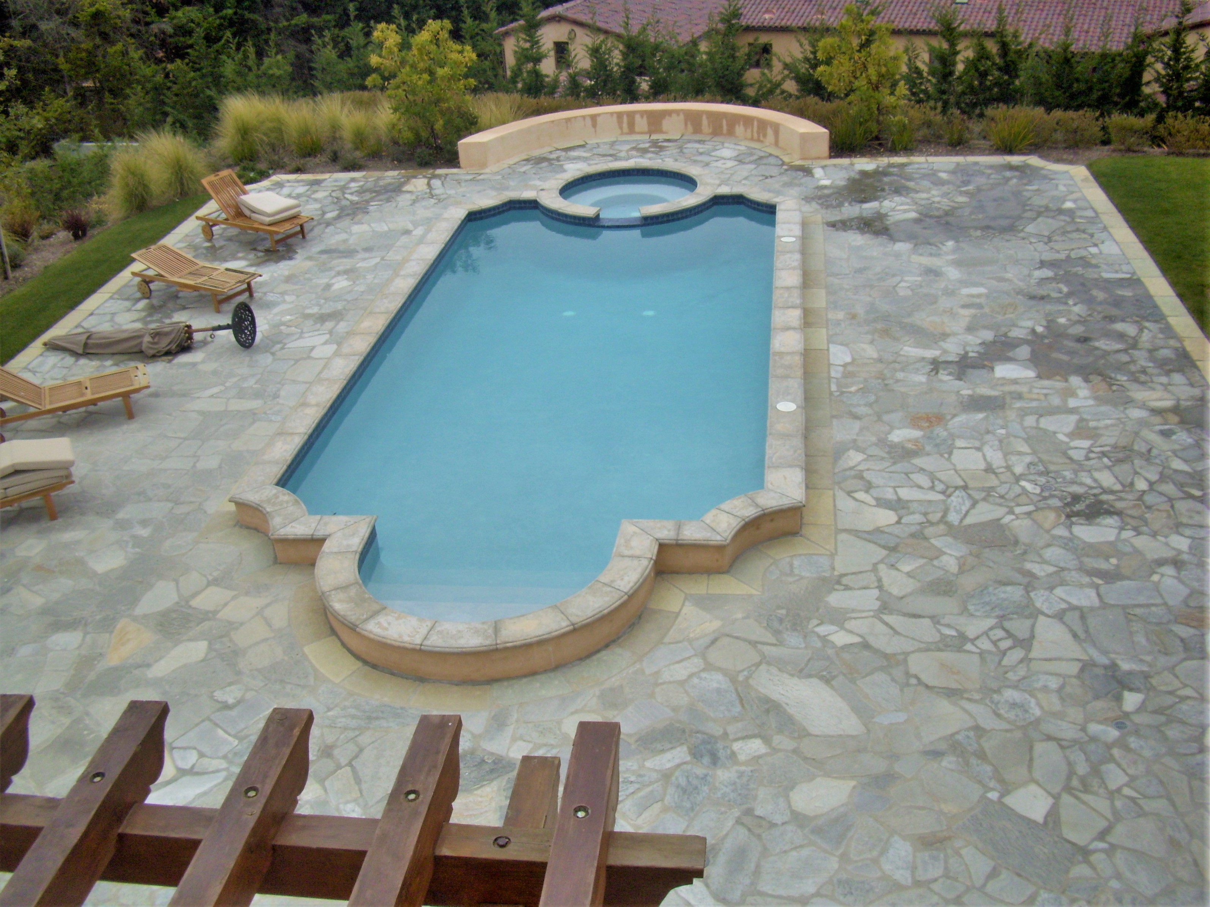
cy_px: 454
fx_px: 1188
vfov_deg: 41.8
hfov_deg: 54.0
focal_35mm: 34
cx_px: 605
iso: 80
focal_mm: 5.7
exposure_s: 1/250
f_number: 5.6
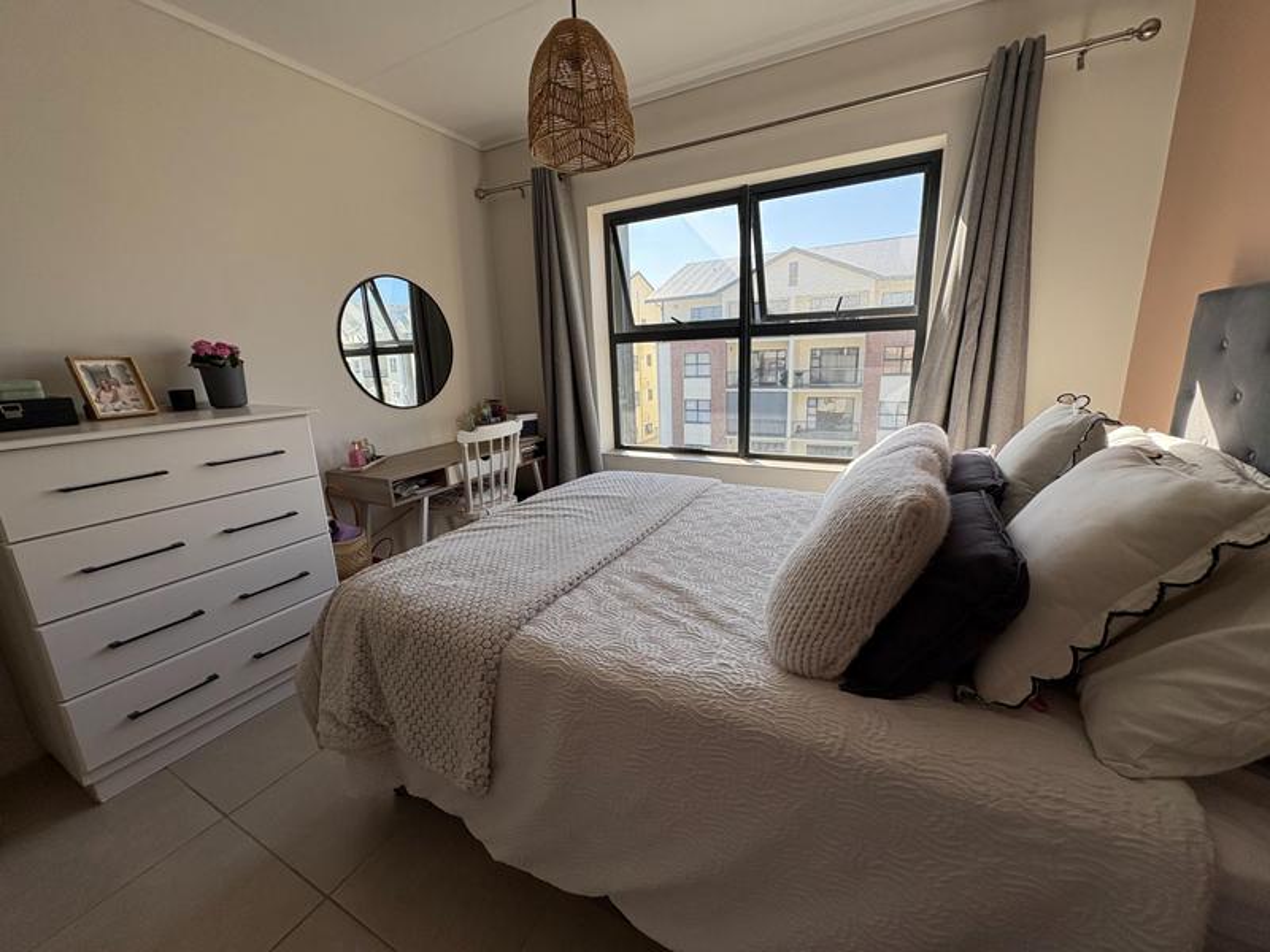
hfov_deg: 102.1
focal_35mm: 14
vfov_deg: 85.7
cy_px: 476
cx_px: 635
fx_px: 514
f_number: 2.2
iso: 50
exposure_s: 1/440
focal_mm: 2.22
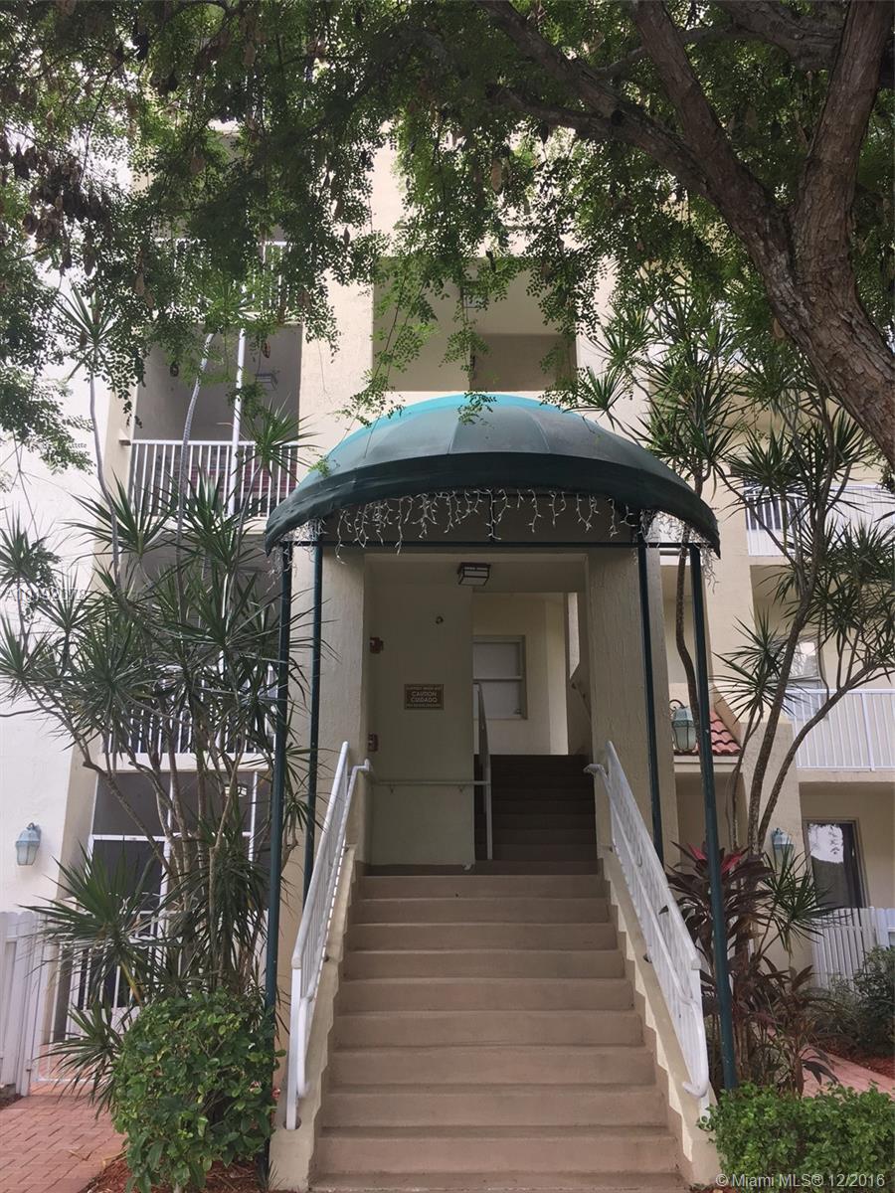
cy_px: 596
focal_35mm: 29
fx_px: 1000
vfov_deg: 61.7
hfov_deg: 48.2
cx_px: 448
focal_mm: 4.15
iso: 40
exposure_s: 1/120
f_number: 2.2
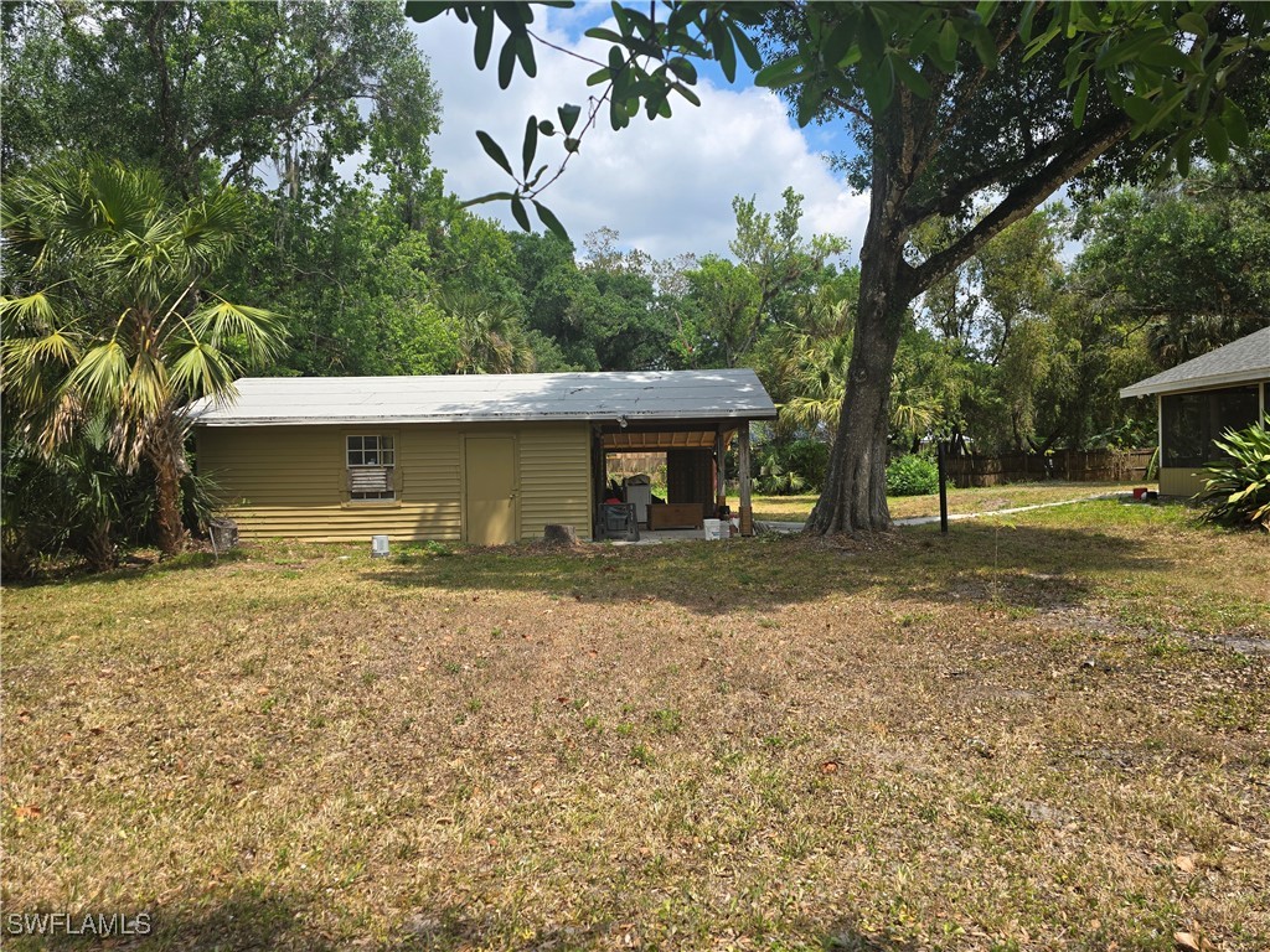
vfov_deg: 58.9
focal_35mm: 23
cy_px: 476
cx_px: 635
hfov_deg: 73.9
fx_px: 844
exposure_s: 1/650
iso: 12
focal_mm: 6.3
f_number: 1.7
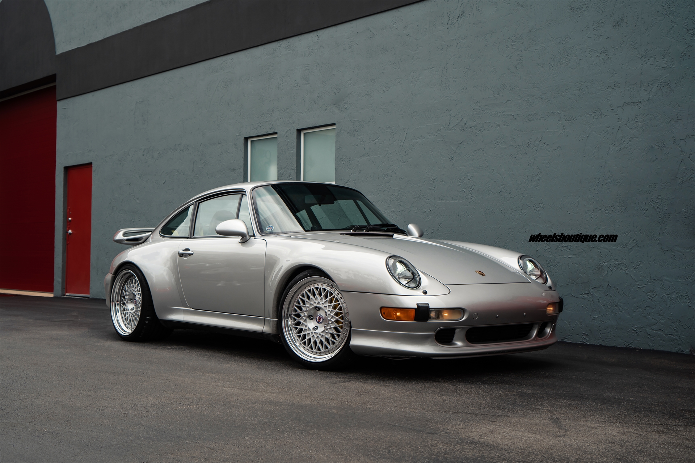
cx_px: 348
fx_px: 888
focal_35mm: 46
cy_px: 232
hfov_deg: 42.7
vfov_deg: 29.2
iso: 200
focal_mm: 46
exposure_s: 1/500
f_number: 6.3
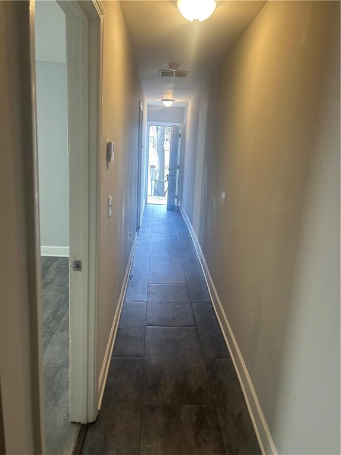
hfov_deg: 53.1
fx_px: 341
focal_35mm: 26
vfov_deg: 67.3
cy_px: 228
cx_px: 170
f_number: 1.5
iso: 100
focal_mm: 5.7
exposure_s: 1/120
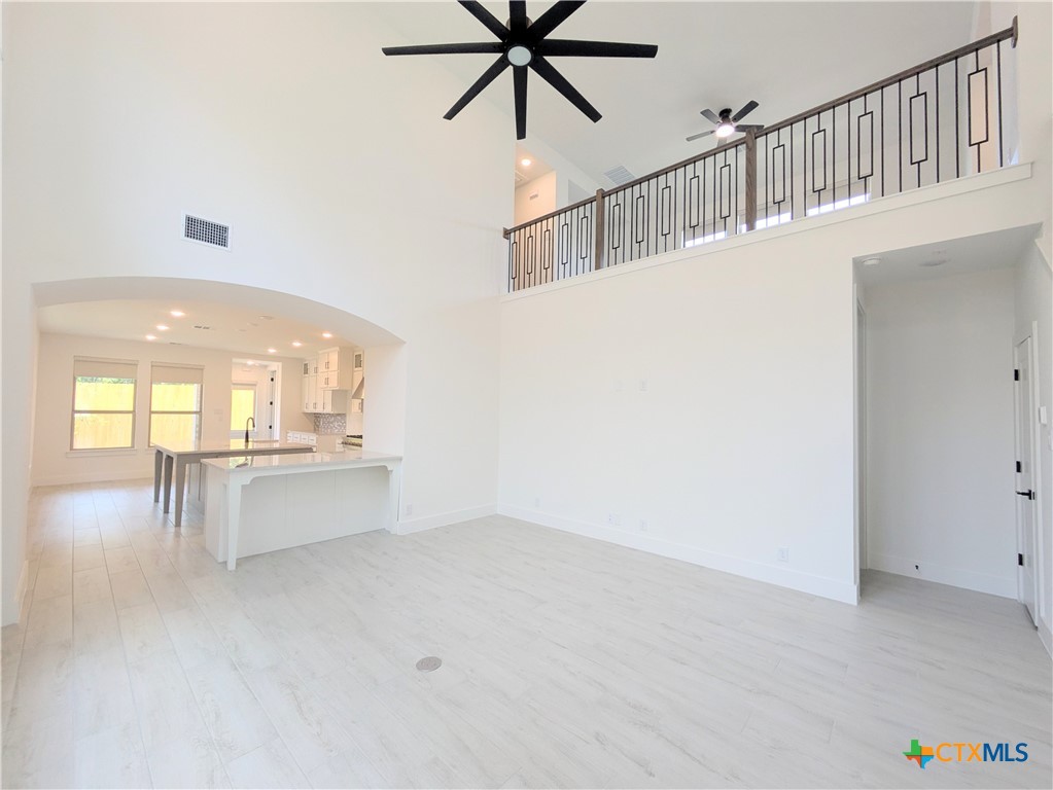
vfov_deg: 85.7
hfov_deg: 102.0
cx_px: 526
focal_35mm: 14
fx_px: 426
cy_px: 395
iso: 56
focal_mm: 1.83
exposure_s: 1/120
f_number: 2.2
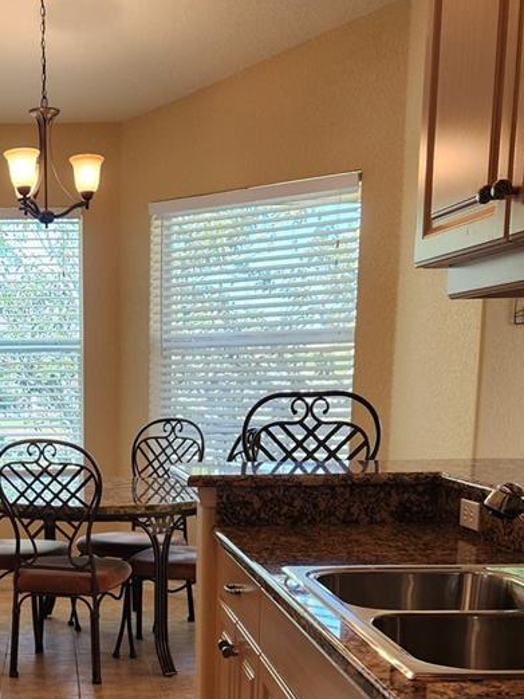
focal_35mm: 53
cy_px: 600
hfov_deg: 26.7
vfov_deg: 34.6
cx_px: 66
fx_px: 1069
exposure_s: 1/120
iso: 80
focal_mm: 5.4
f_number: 1.8
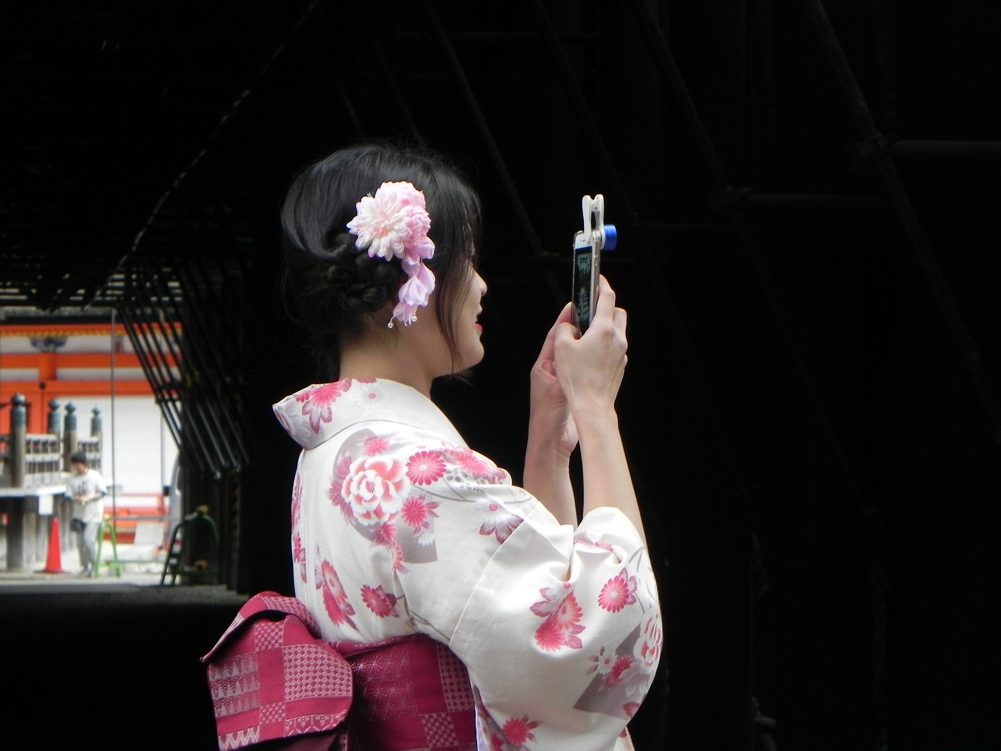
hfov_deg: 13.7
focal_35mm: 144
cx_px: 500
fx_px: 4164
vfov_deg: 10.3
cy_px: 376
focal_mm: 25.7
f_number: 4.5
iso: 160
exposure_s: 1/47.7
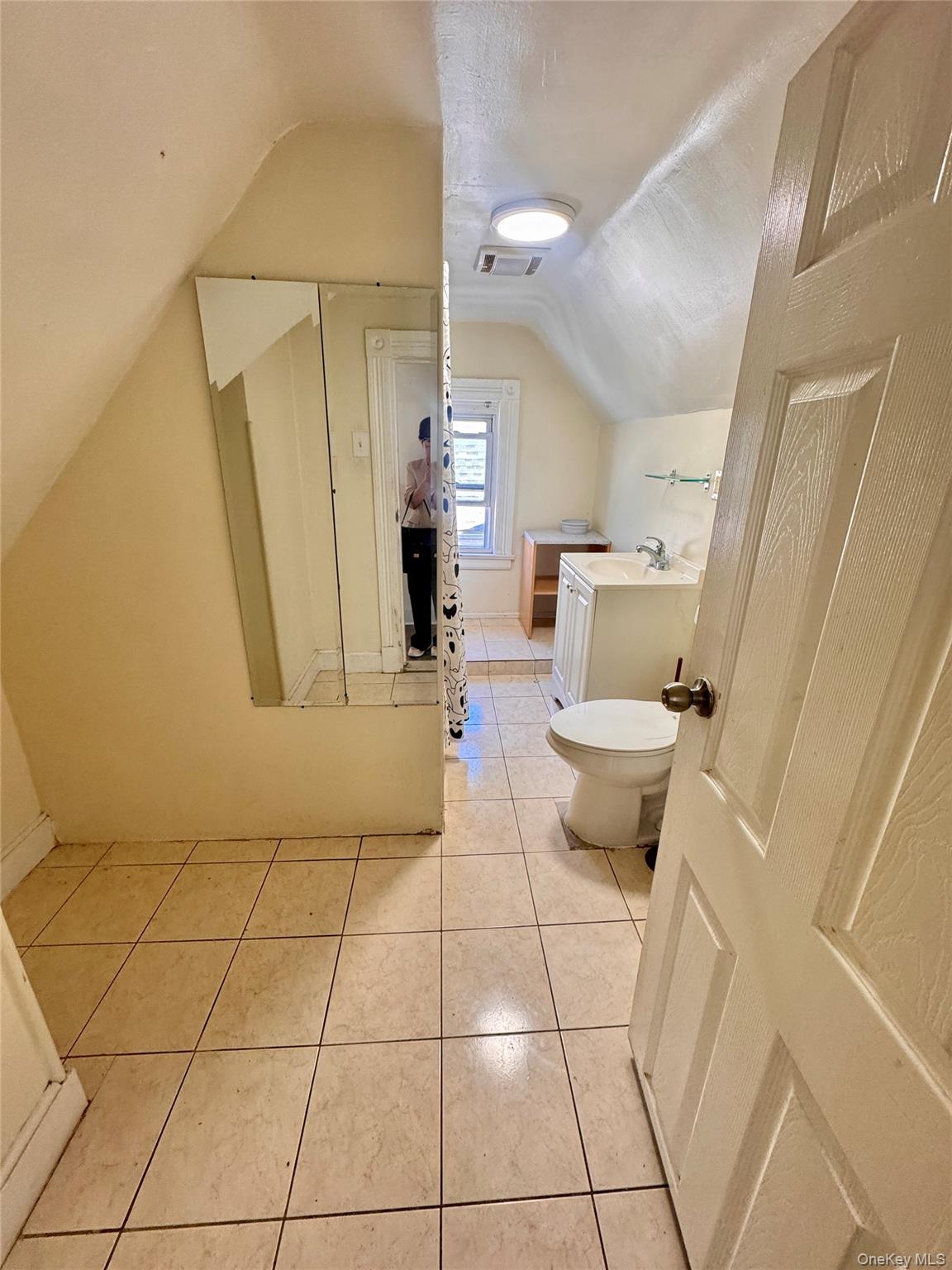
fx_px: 513
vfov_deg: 102.1
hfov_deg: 85.7
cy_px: 635
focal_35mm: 14
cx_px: 476
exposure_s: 1/60
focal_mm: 2.22
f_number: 2.2
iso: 250
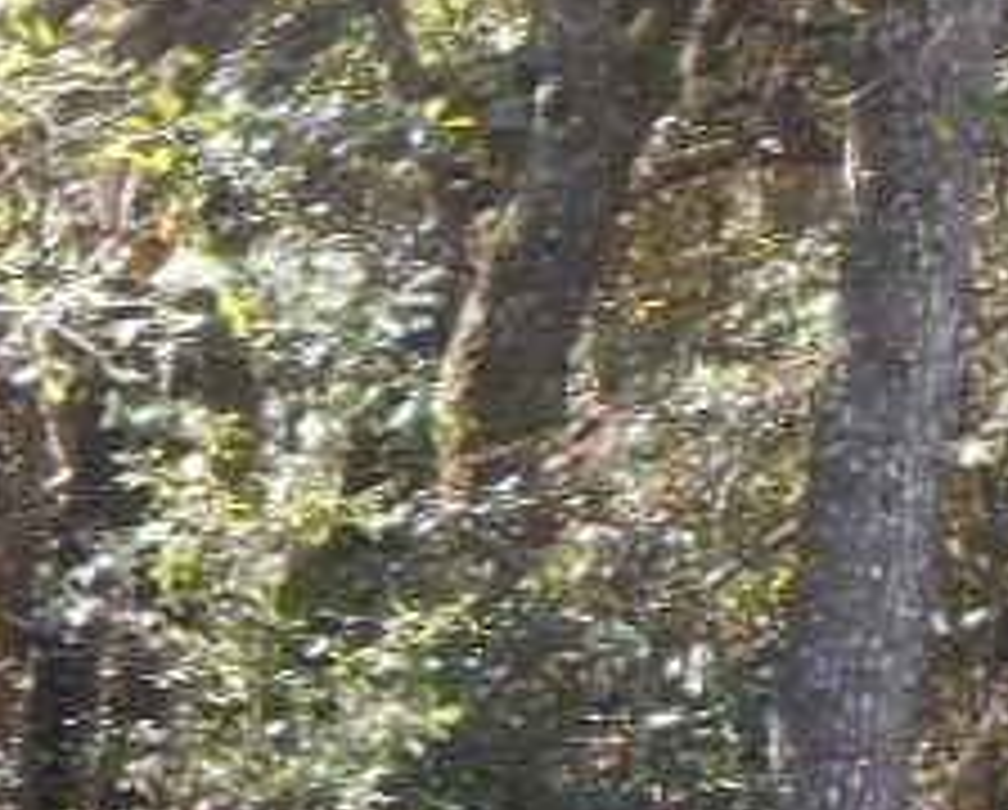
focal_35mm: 174
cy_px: 513
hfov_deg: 10.1
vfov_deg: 8.9
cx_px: -1166
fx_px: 5200
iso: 80
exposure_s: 1/40
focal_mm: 4.5
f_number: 3.7
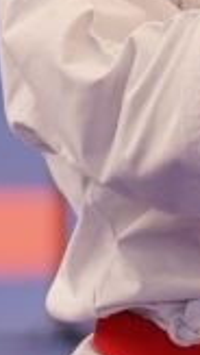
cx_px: 337
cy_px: 490
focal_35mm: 1080
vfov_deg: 2.0
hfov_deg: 1.1
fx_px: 10156
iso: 640
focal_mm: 140
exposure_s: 1/500
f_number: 2.8
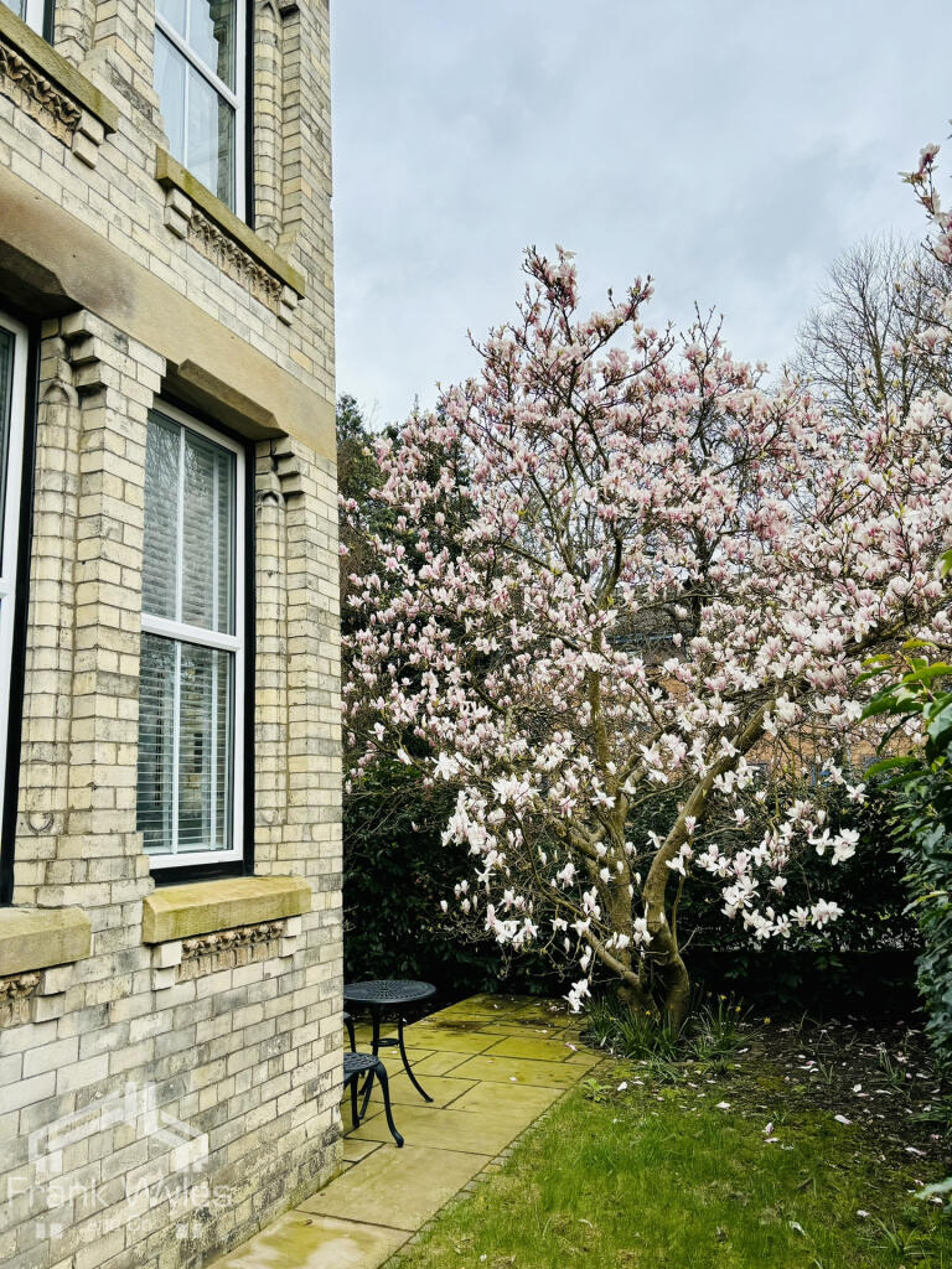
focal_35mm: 26
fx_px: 953
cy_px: 634
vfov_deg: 67.3
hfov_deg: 53.1
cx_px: 476
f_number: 1.6
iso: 50
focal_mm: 5.96
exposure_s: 1/2024
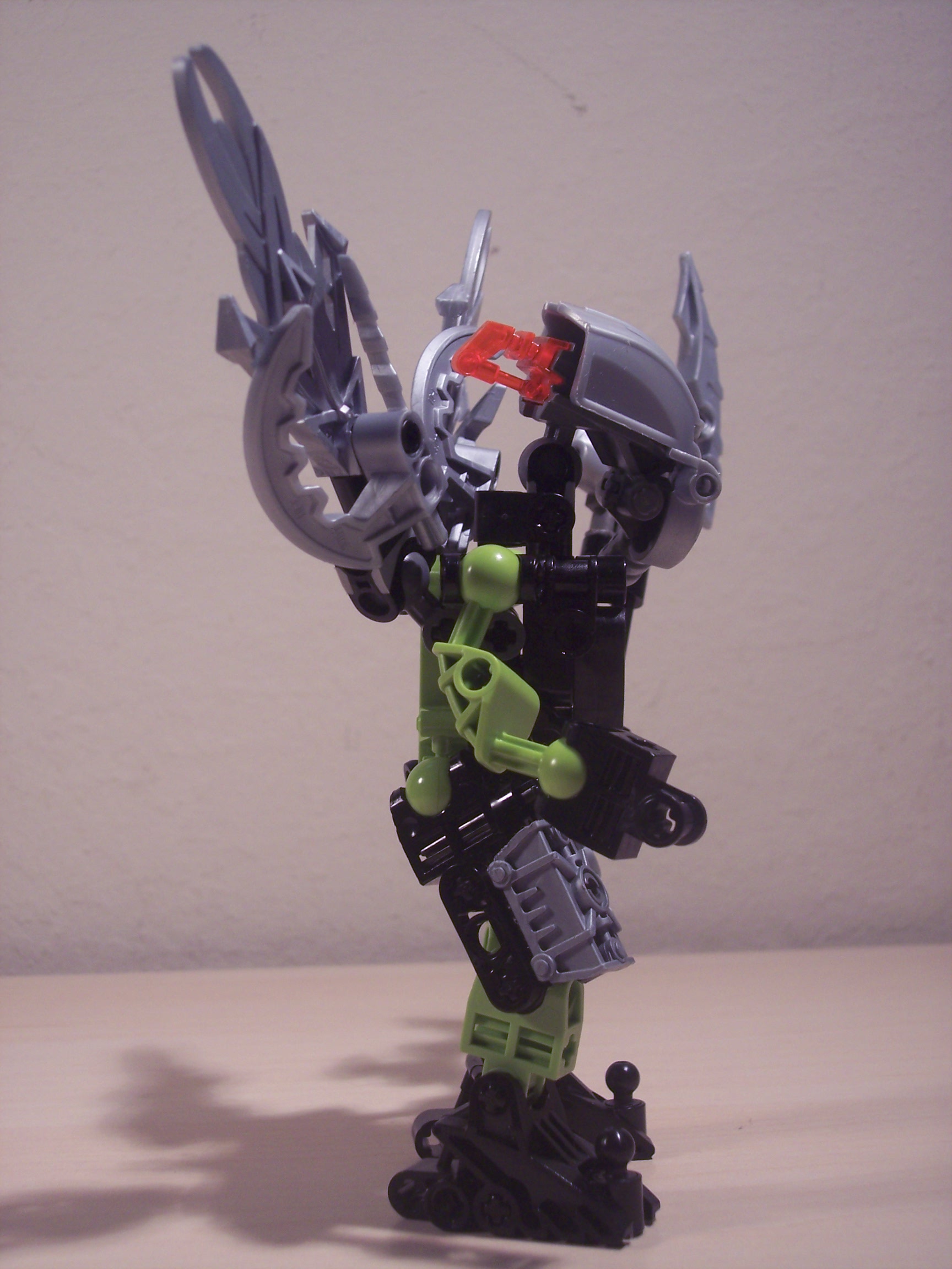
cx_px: 476
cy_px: 634
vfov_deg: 36.8
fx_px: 1907
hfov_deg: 28.0
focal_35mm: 52
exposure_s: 1/45
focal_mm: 10.7
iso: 140
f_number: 4
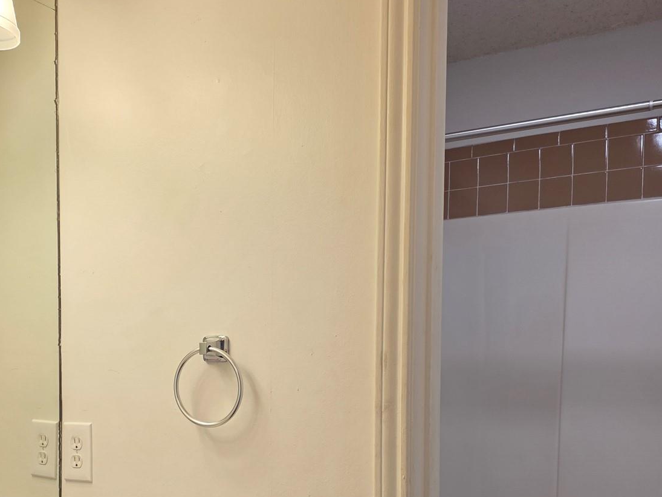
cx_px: 229
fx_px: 823
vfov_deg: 32.8
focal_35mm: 43
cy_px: 389
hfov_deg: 43.3
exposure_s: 1/120
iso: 100
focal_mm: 6.25
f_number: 1.7
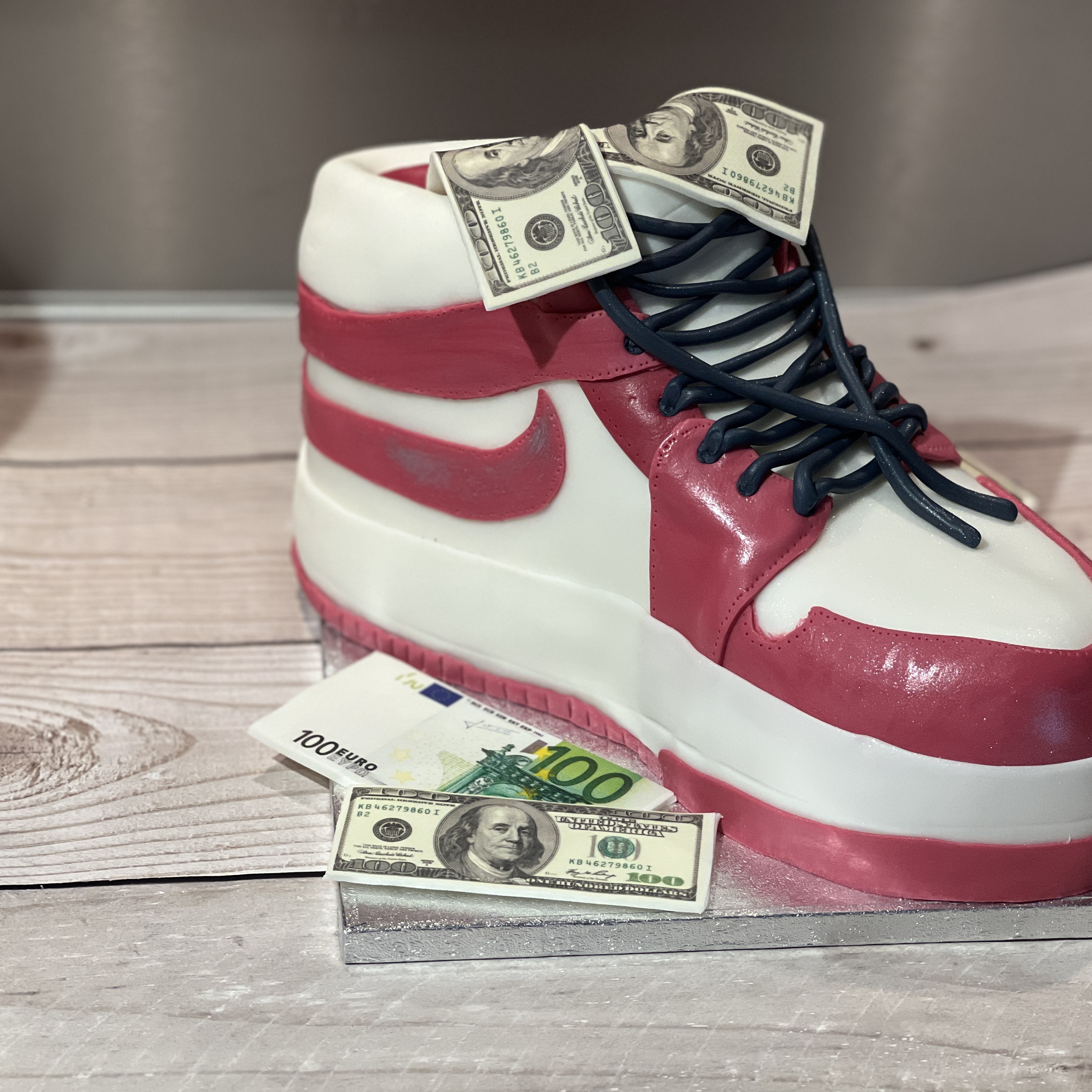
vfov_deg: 19.1
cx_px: 673
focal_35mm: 91
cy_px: 547
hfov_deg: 19.1
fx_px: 3248
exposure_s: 1/50
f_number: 2.8
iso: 160
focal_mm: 9
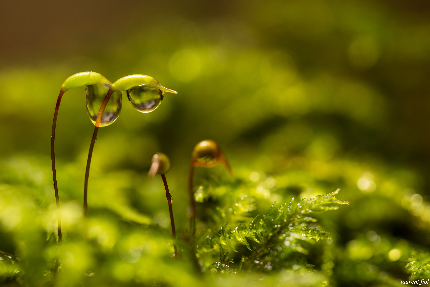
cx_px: 214
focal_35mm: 106
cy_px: 144
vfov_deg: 12.9
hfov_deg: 19.3
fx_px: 1266
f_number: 3.2
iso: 100
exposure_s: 1/10
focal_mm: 105
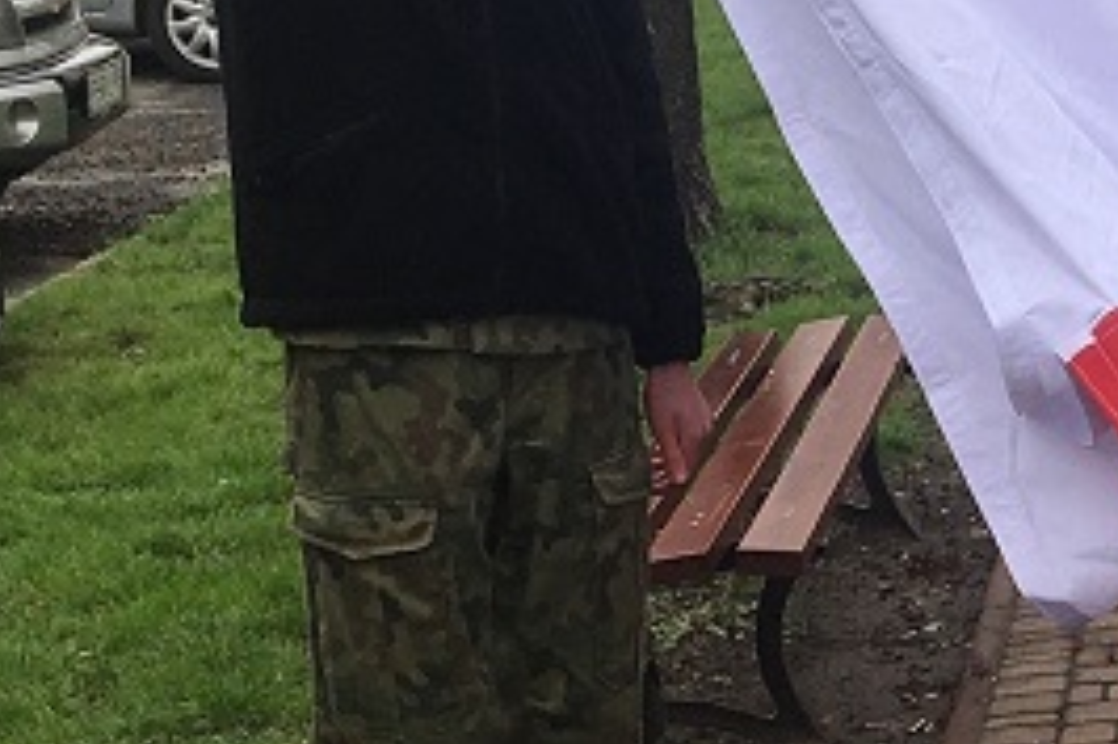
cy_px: 542
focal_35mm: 136
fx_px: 4221
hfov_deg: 14.6
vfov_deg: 10.1
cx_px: 1341
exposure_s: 1/630
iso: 25
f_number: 2.2
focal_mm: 4.15
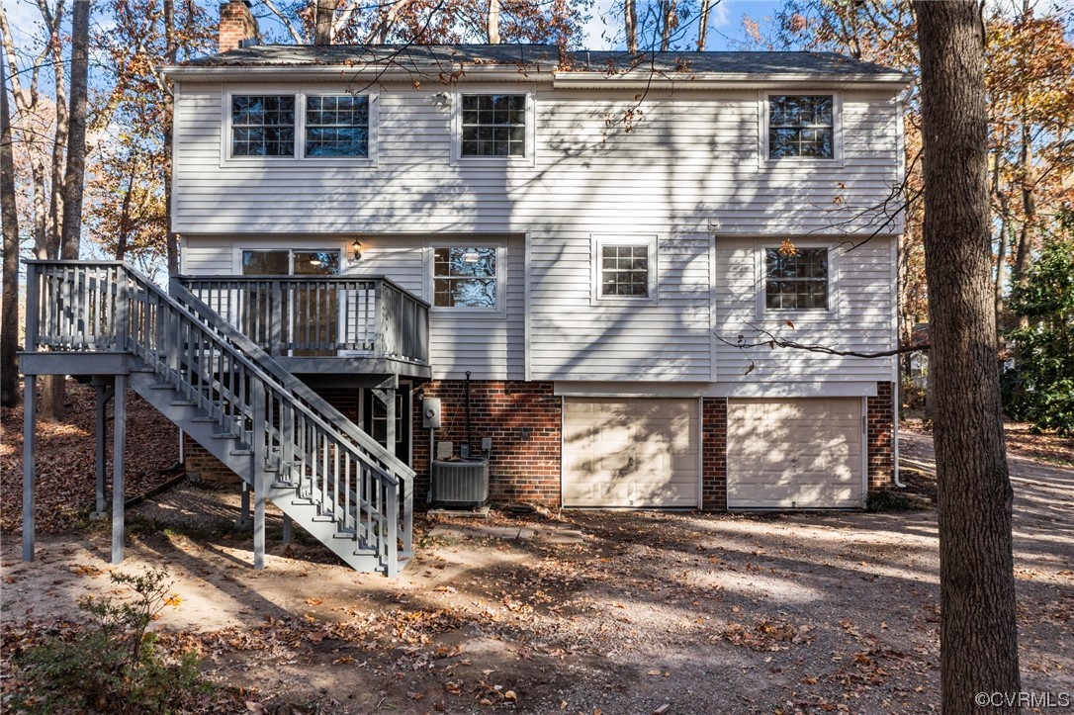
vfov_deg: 46.4
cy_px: 358
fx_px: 835
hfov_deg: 65.5
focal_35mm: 28
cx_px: 537
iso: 100
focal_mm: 10.26
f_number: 3.2
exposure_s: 1/40
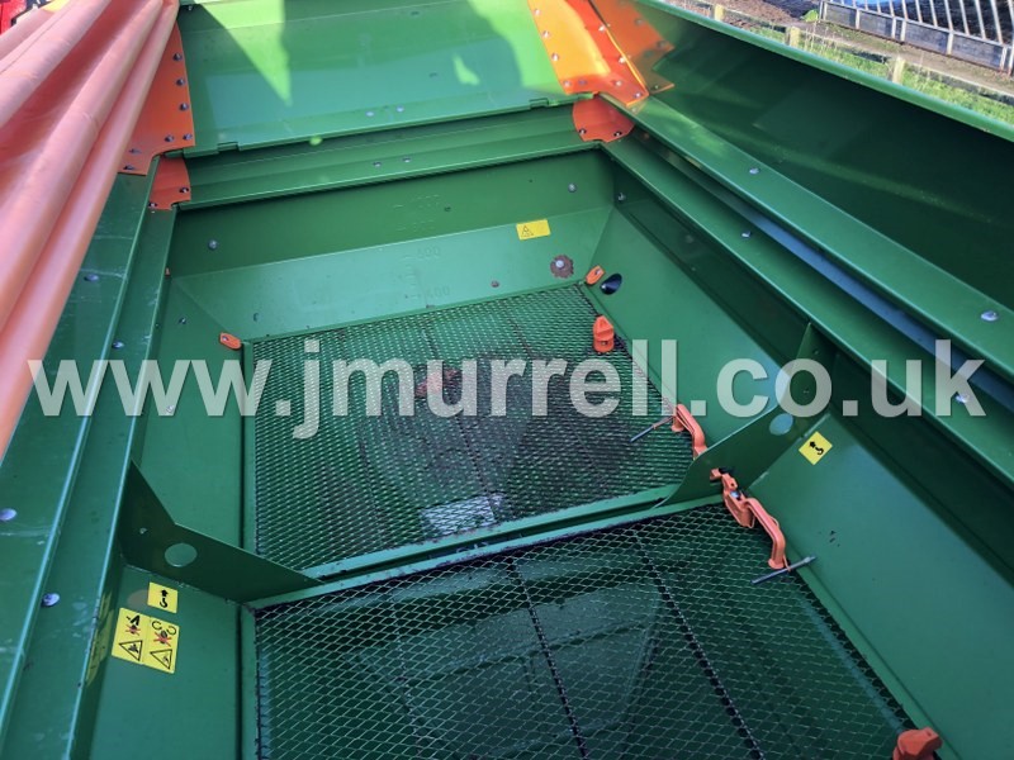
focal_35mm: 28
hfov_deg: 63.4
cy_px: 380
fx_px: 820
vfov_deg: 49.7
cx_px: 507
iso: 50
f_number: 1.8
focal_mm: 3.99
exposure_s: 1/120
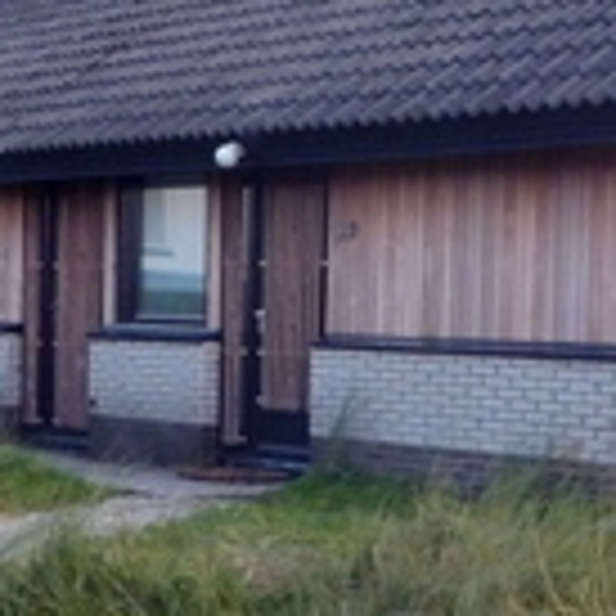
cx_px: 517
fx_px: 1812
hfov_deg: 19.1
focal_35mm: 90
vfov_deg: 19.1
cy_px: 481
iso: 400
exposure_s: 1/25
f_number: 3.4
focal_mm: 4.7
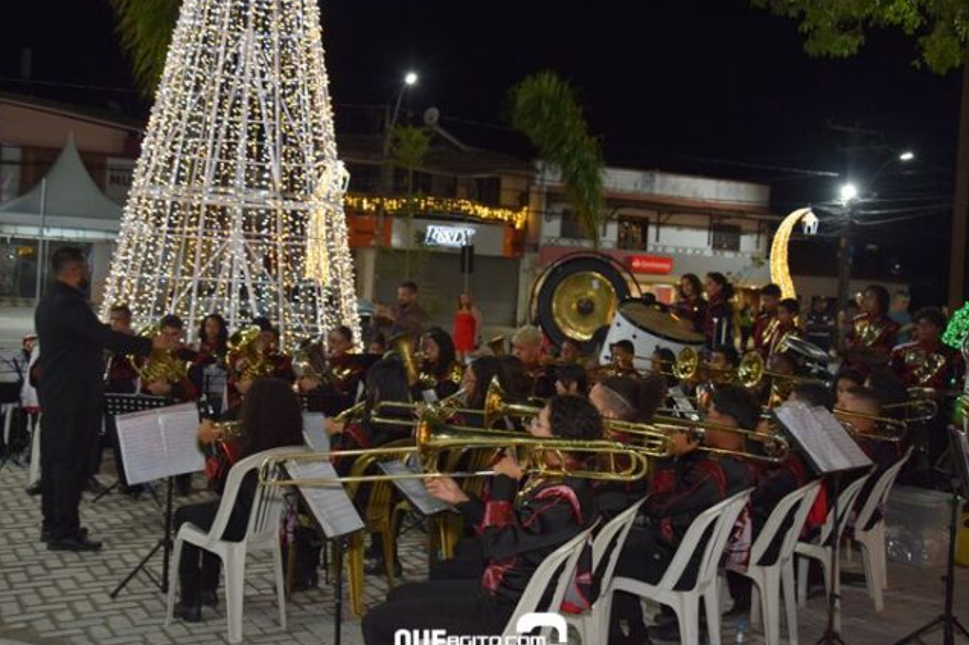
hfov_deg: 46.4
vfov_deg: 31.8
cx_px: 478
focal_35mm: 42
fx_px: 1130
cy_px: 306
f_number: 4
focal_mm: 24
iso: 800
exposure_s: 1/60
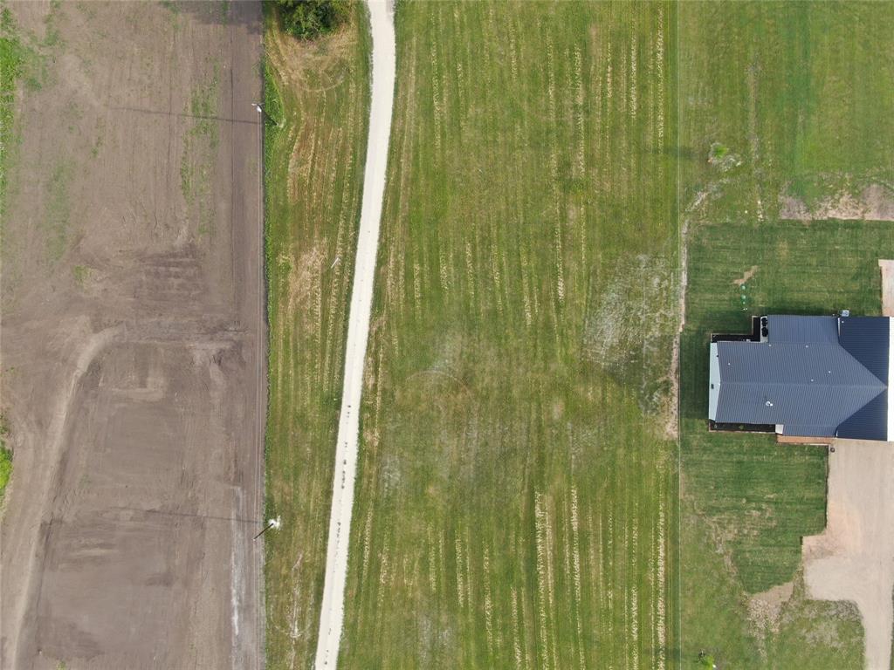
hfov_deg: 56.8
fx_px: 826
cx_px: 447
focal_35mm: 32
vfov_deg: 44.2
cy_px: 335
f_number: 3.1
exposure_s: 1/200
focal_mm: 5.45
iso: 100
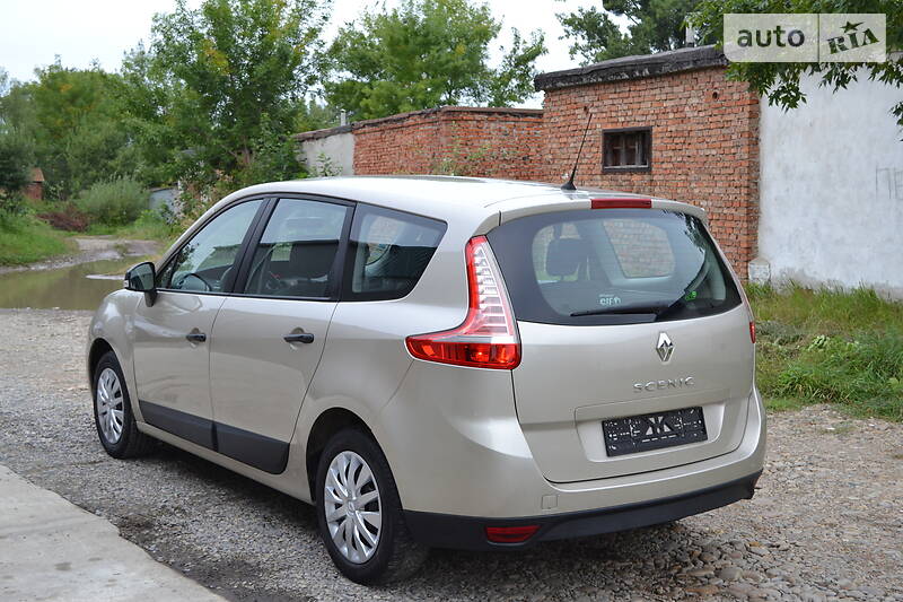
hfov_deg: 41.1
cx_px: 452
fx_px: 1204
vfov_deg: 28.1
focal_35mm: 48
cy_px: 301
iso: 400
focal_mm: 32
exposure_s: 1/125
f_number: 5.6
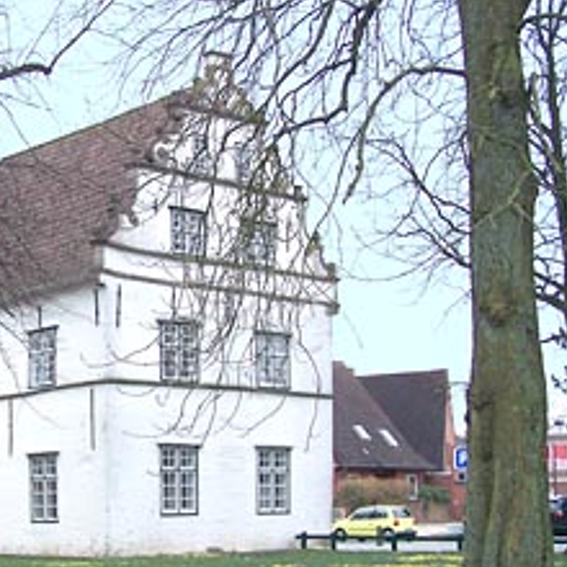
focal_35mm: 73
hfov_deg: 23.2
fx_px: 1353
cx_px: 93
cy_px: 362
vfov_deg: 23.6
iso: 64
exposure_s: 1/125
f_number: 3
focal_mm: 8
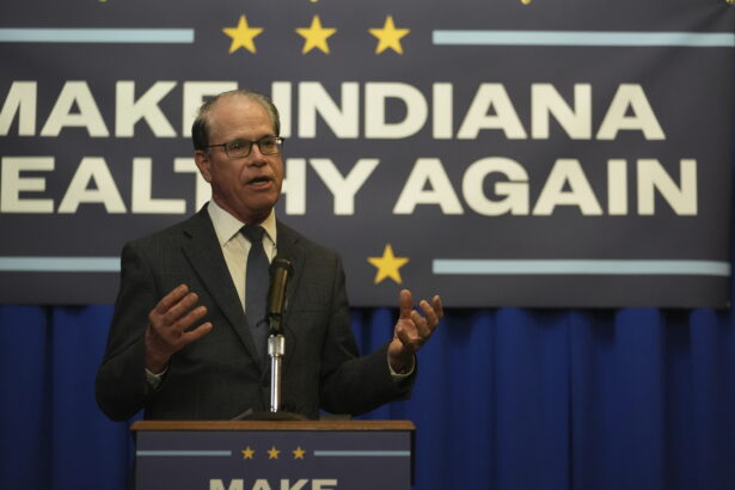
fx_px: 2409
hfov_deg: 17.3
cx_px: 368
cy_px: 245
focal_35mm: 118
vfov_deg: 11.6
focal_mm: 118
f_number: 2.8
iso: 6400
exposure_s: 1/250
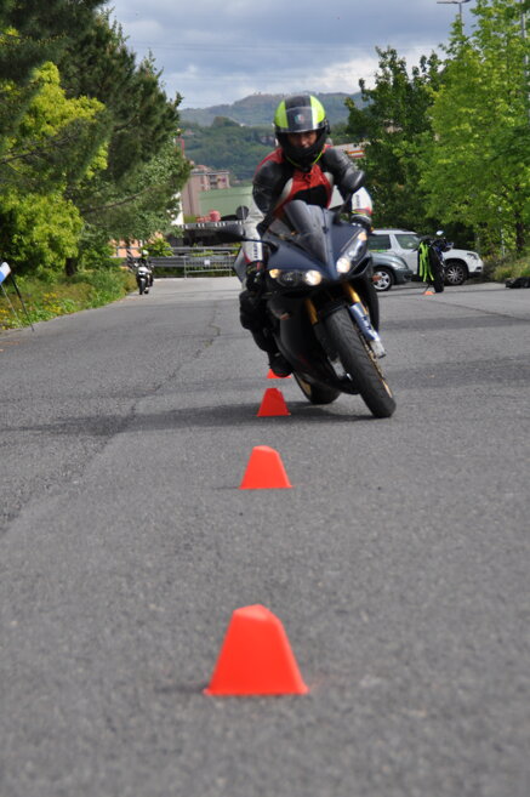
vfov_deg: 19.5
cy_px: 398
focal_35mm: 105
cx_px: 265
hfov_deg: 13.0
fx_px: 2322
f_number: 5.6
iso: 200
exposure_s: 1/800
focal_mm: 70
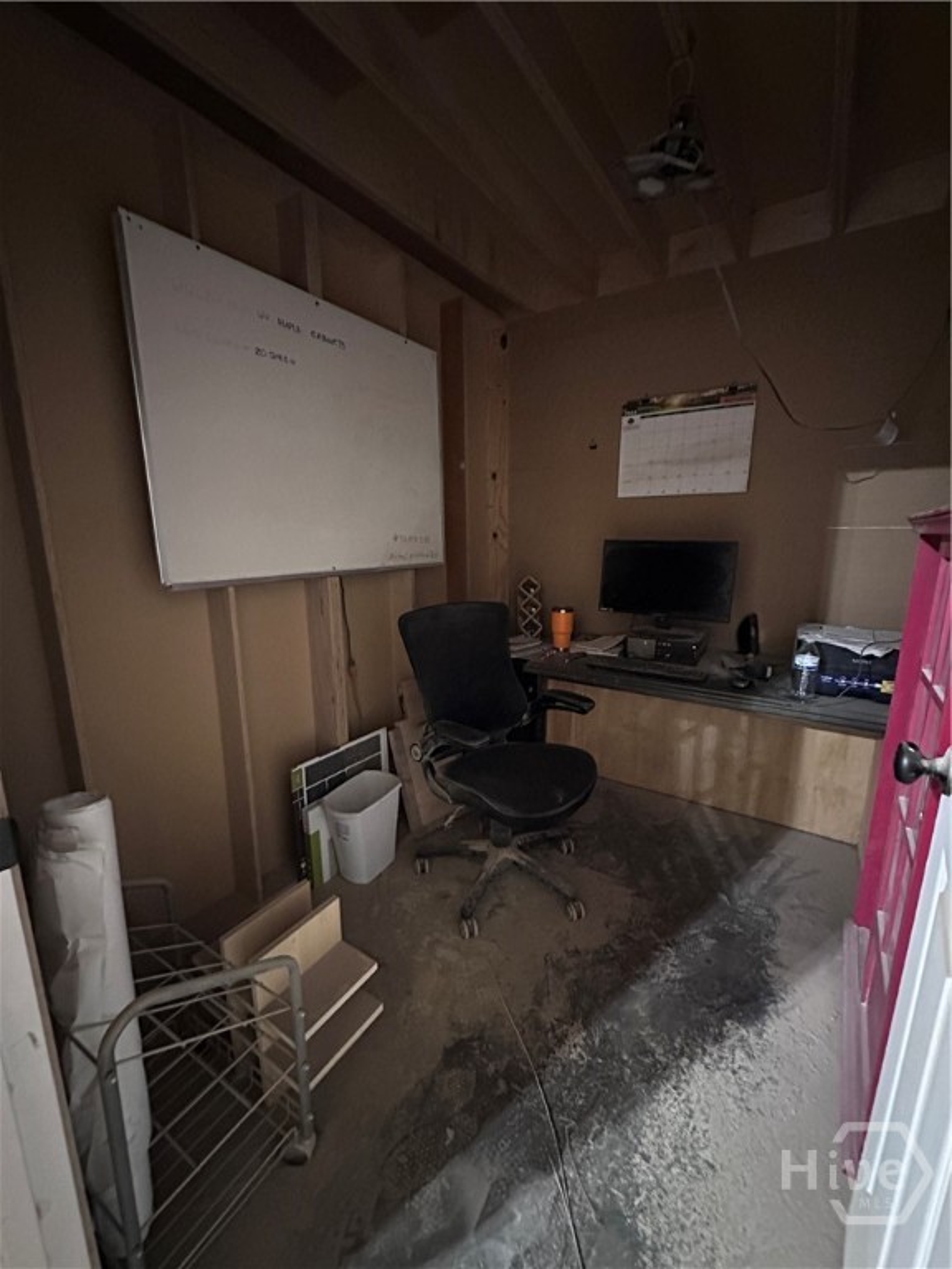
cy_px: 634
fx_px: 513
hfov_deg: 85.7
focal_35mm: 14
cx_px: 476
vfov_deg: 102.1
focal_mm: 2.22
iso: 2500
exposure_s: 1/30
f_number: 2.2
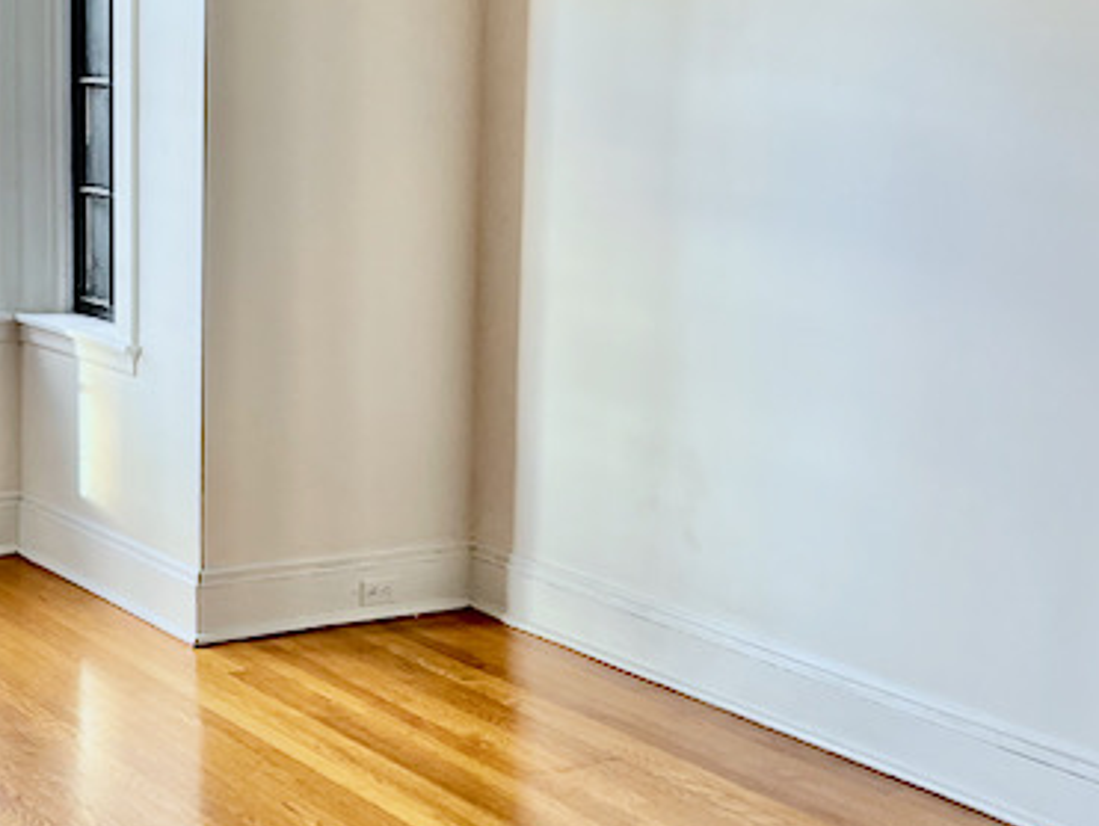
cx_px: 145
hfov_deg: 26.9
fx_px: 2225
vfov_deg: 21.0
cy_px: 296
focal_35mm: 70
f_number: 1.6
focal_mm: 4.2
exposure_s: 1/120
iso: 125
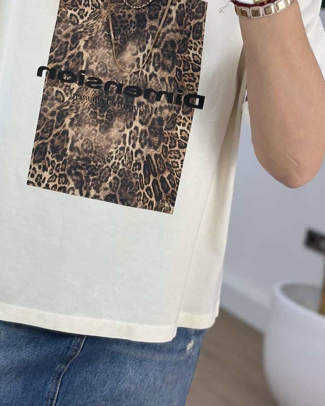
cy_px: 174
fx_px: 974
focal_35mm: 81
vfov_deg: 23.5
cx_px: 106
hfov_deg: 18.9
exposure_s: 1/216
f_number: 1.78
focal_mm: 6.86
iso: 80
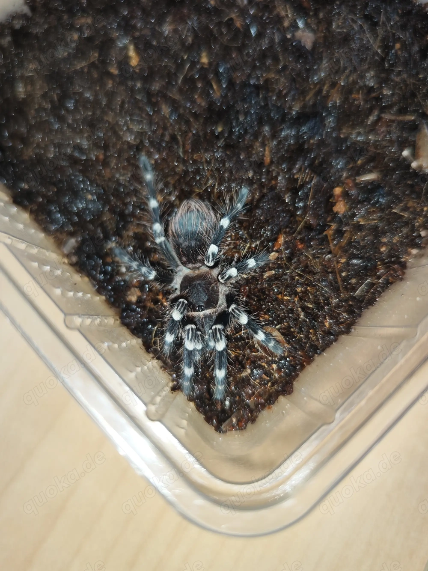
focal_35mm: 23
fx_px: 379
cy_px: 286
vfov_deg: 73.9
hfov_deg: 58.9
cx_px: 214
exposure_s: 1/100
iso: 393
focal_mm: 7.01
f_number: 1.69
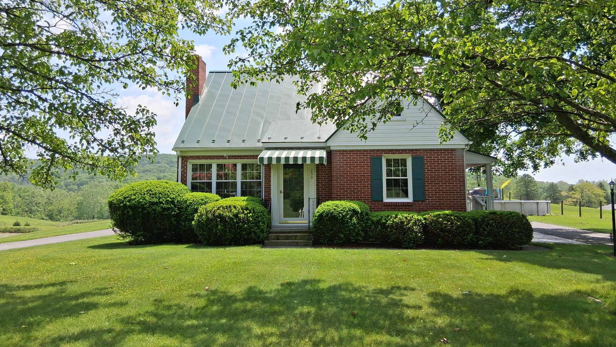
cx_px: 307
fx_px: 474
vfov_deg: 40.1
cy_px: 147
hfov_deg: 66.1
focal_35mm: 29
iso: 25
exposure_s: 1/827
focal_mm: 3.98
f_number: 1.8
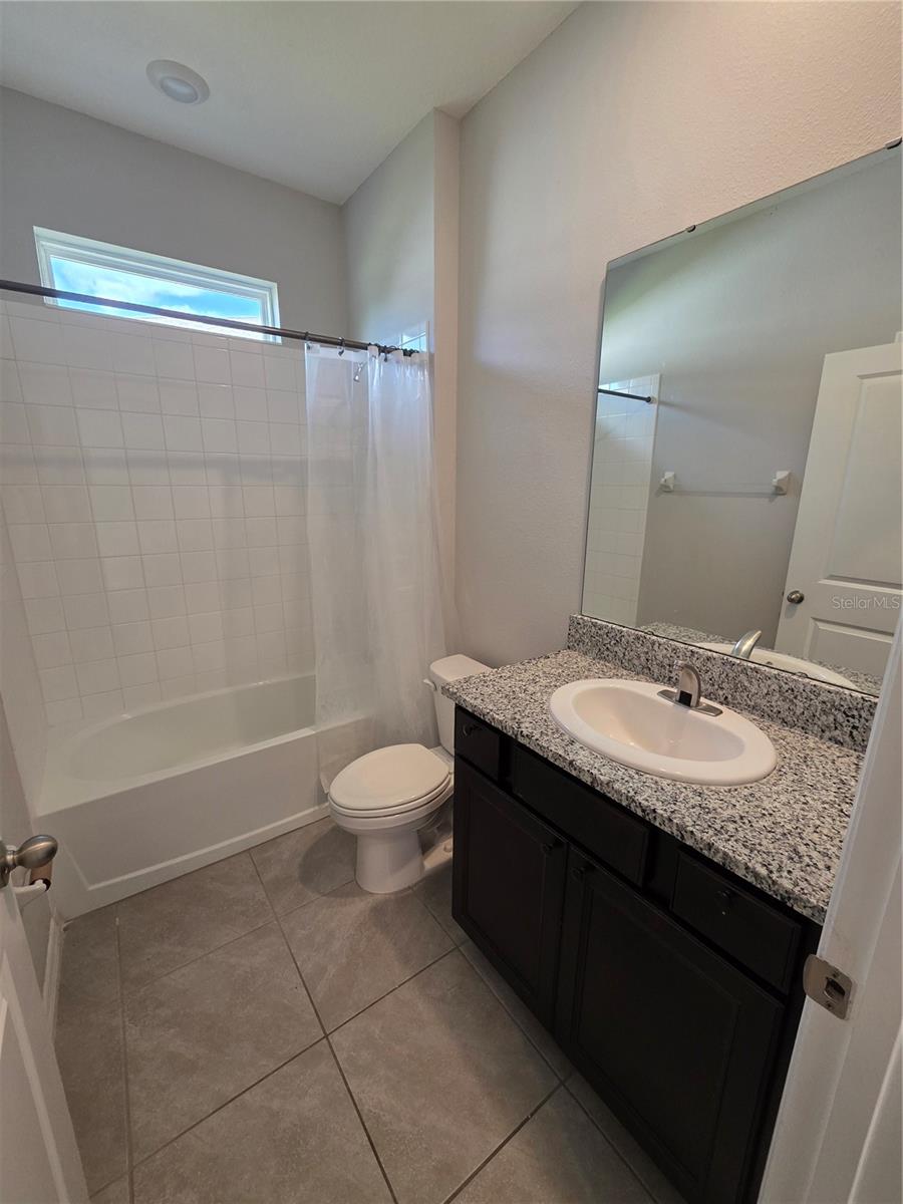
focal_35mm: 13
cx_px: 452
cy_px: 602
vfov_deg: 106.2
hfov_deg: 89.9
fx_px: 452
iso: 200
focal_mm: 2.2
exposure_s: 1/120
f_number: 1.9
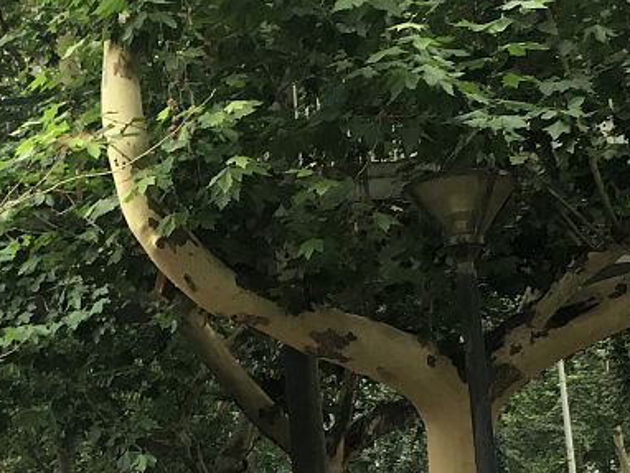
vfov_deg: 16.1
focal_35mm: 91
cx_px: 74
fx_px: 1657
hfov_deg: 21.1
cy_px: 397
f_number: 2.2
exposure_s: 1/33
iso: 32
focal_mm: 4.15
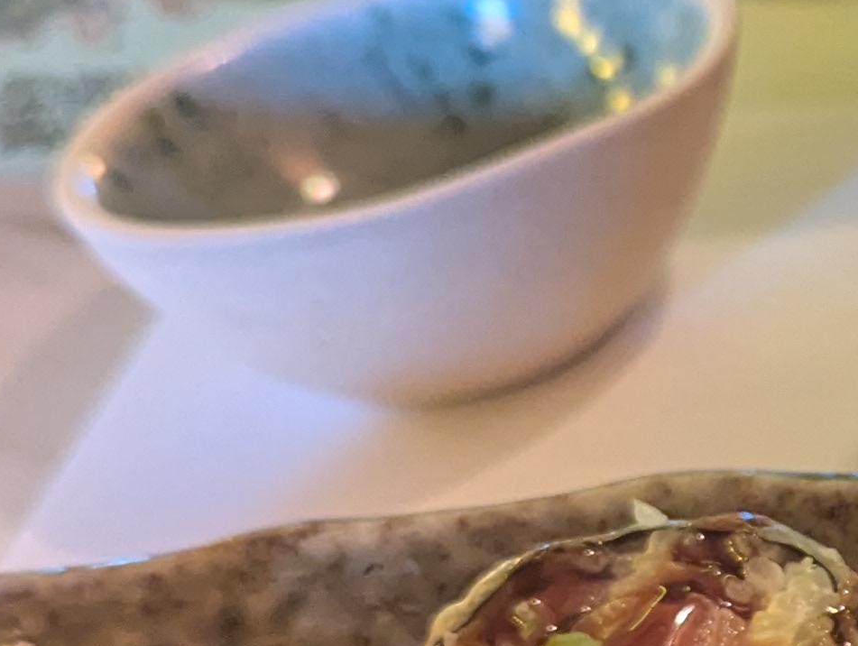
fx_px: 2557
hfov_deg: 17.3
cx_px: 1269
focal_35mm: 103
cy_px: 686
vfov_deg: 14.1
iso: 1135
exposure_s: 1/50
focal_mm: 6.81
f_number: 1.85
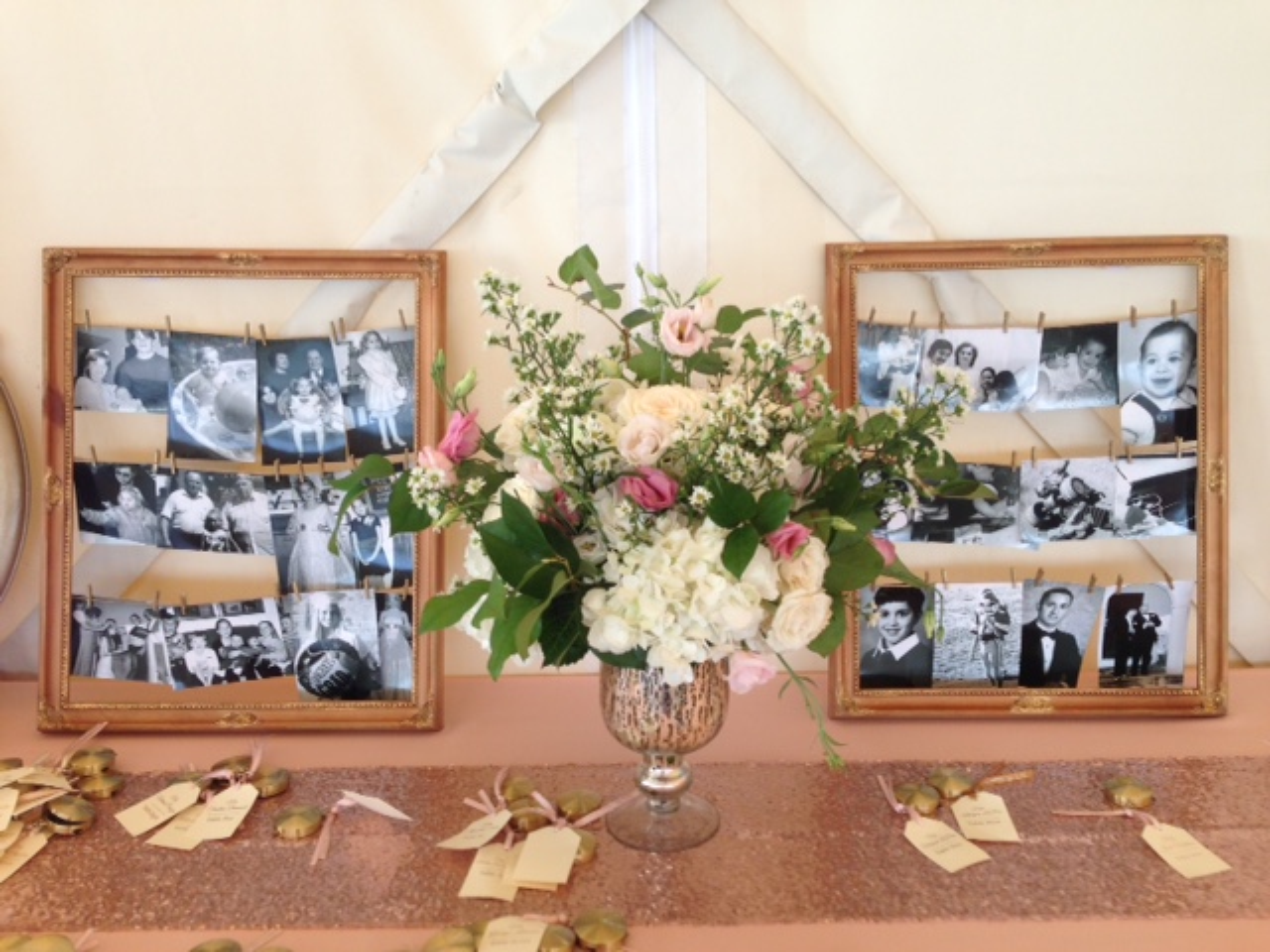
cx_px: 635
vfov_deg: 42.9
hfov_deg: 55.4
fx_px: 1211
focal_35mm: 33
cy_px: 476
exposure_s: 1/120
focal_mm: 4.12
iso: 50
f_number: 2.4
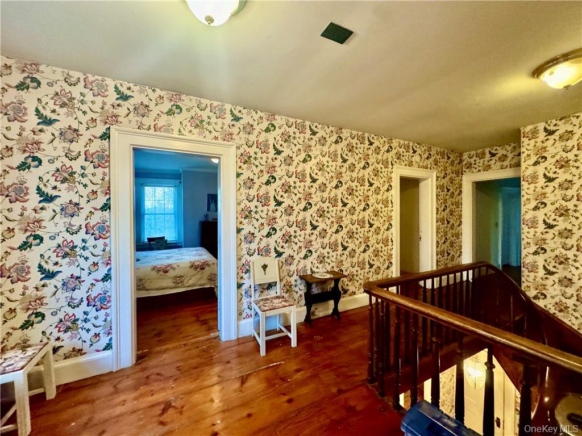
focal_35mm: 14
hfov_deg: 102.1
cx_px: 291
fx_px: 235
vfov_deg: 85.7
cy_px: 218
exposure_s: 1/60
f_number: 2.2
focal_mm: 2.22
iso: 640
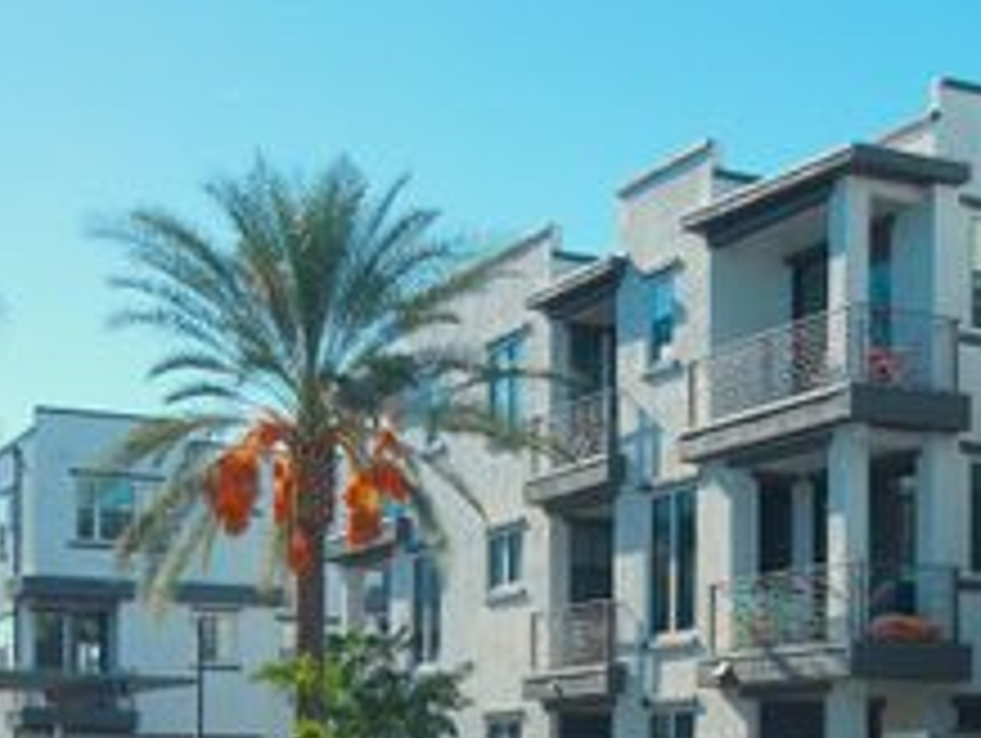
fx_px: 1872
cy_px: 673
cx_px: 608
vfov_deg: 21.8
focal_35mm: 66
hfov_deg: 29.3
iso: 200
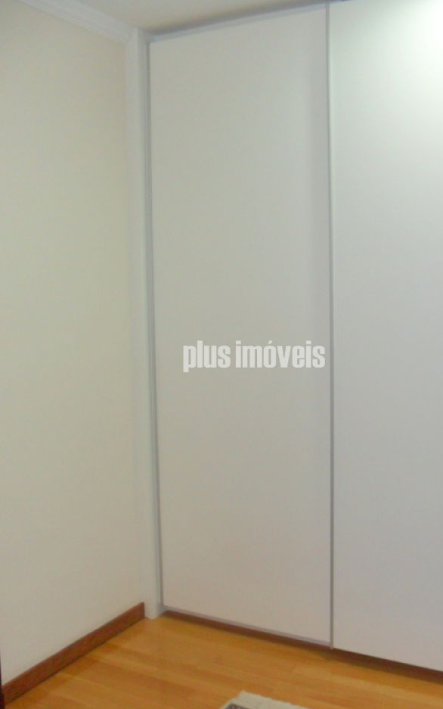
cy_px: 356
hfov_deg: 33.5
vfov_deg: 51.5
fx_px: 734
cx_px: 254
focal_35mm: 38
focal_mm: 6.3
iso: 200
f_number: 3
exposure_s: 1/45
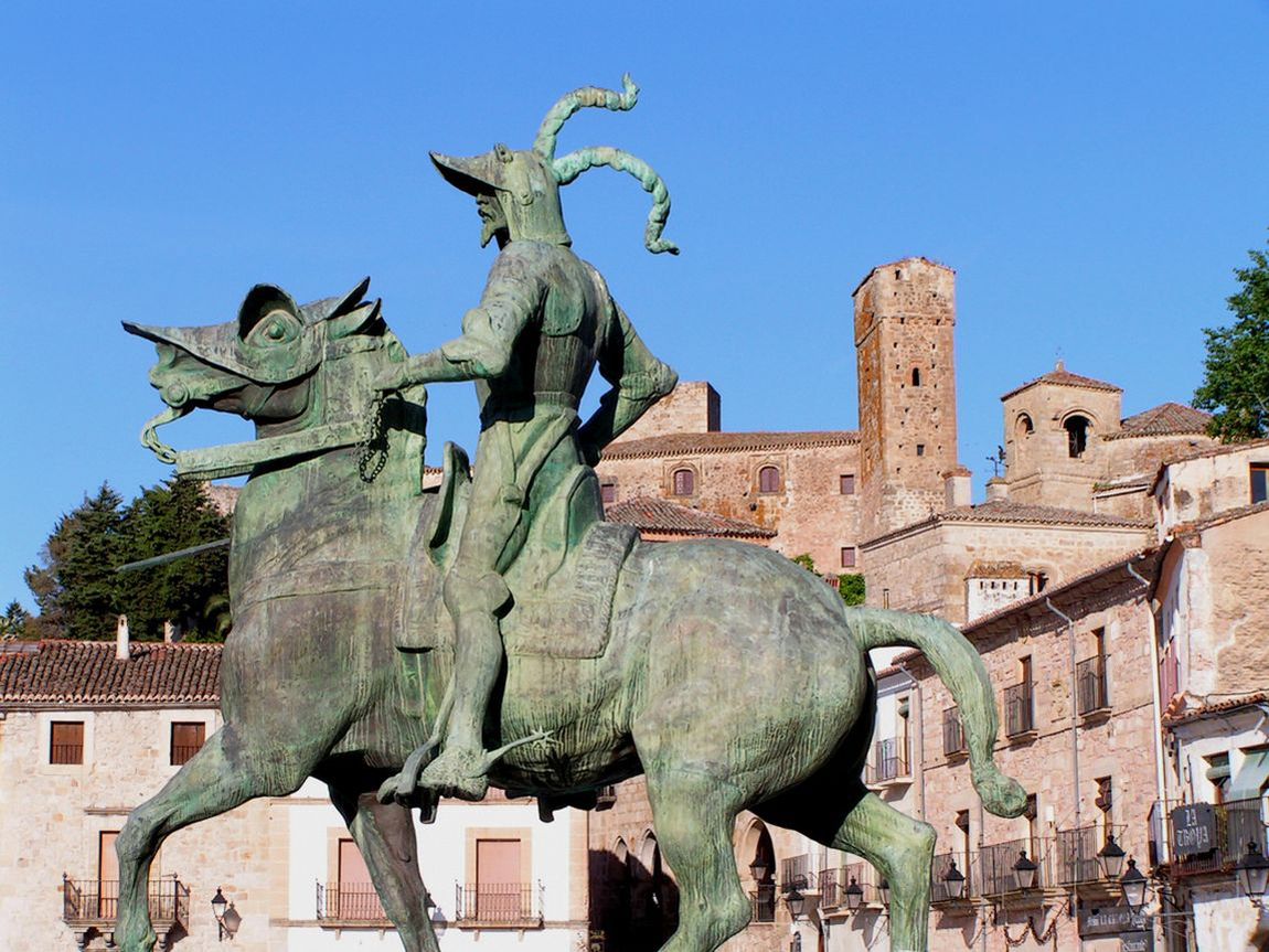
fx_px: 3263
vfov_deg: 16.6
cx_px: 634
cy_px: 476
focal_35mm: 89
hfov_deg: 22.0
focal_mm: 14.8
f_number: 5.6
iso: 50
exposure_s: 1/320
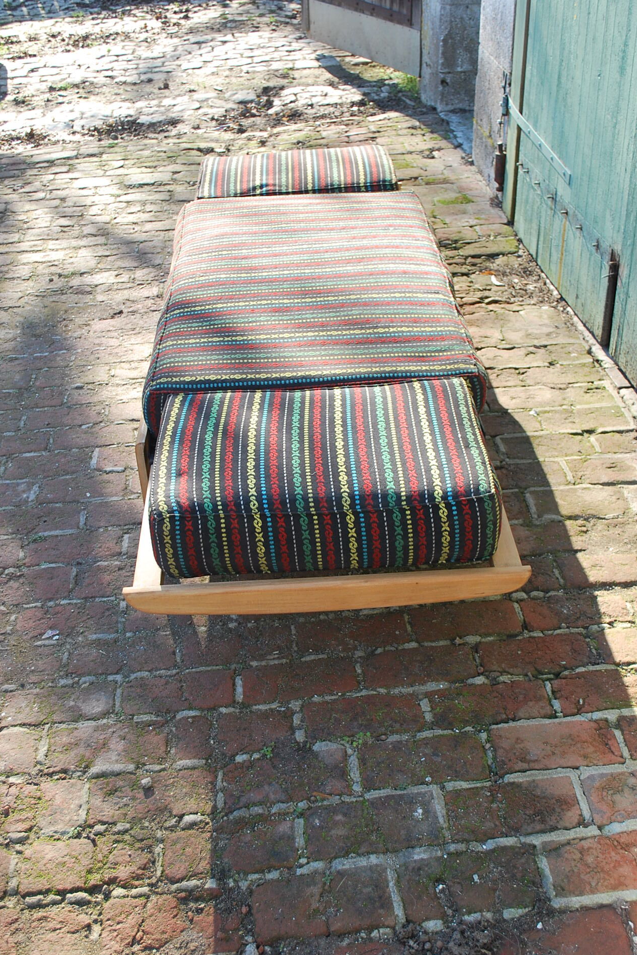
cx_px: 318
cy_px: 487
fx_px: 1062
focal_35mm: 40
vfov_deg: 48.5
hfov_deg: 33.4
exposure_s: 1/125
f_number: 4.2
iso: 180
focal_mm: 26
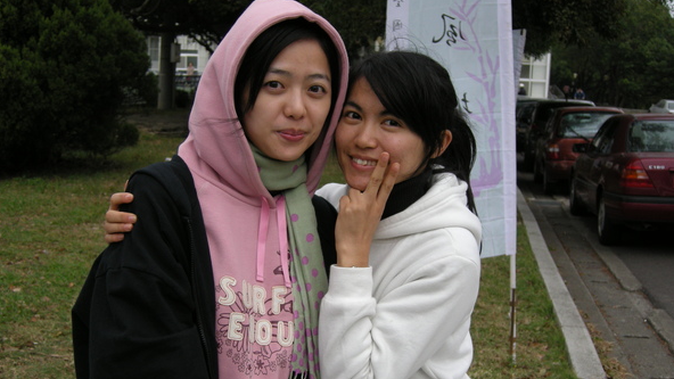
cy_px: 232
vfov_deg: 22.6
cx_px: 338
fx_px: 947
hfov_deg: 39.2
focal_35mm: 53
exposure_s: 1/64.1
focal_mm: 10.1
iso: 100
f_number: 3.1
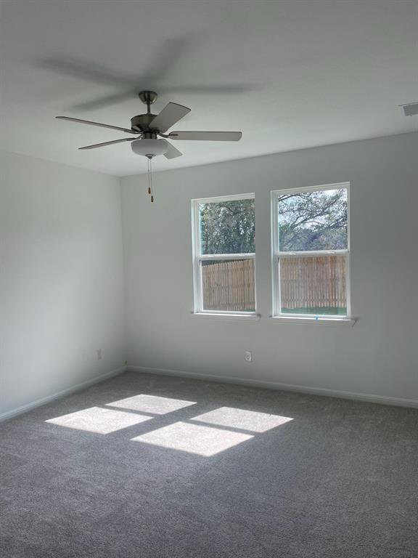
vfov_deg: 67.3
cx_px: 209
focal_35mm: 26
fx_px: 419
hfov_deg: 53.1
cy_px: 279
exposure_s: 1/467
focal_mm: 4.2
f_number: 1.6
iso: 32
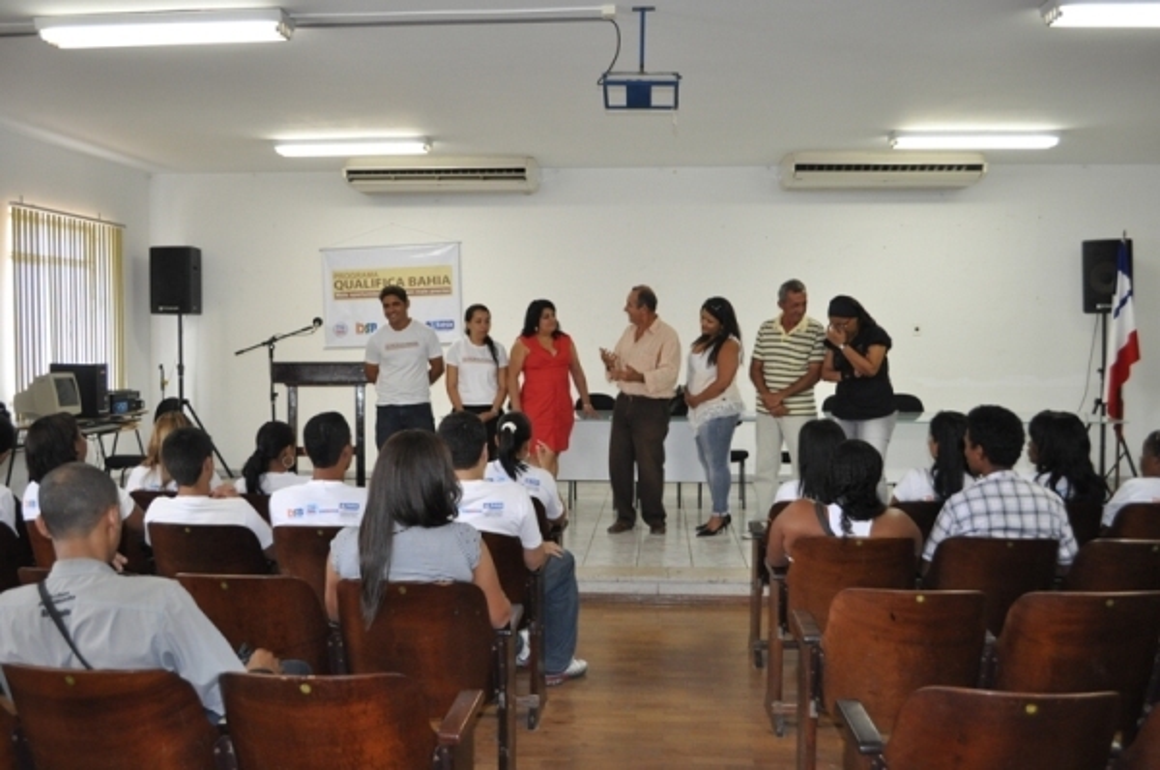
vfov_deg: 39.8
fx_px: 1062
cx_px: 580
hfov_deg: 57.3
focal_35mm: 33
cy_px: 385
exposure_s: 1/100
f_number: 3.8
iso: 800
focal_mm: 22
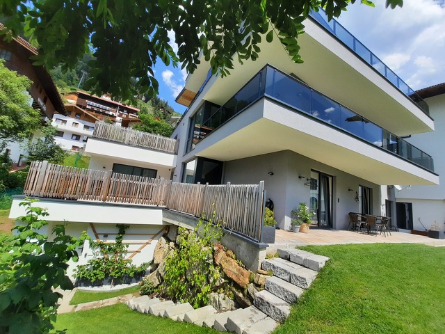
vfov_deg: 89.9
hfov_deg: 106.2
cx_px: 222
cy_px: 167
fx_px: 167
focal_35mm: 13
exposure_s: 1/1232
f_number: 2.2
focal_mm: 1.74
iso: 40
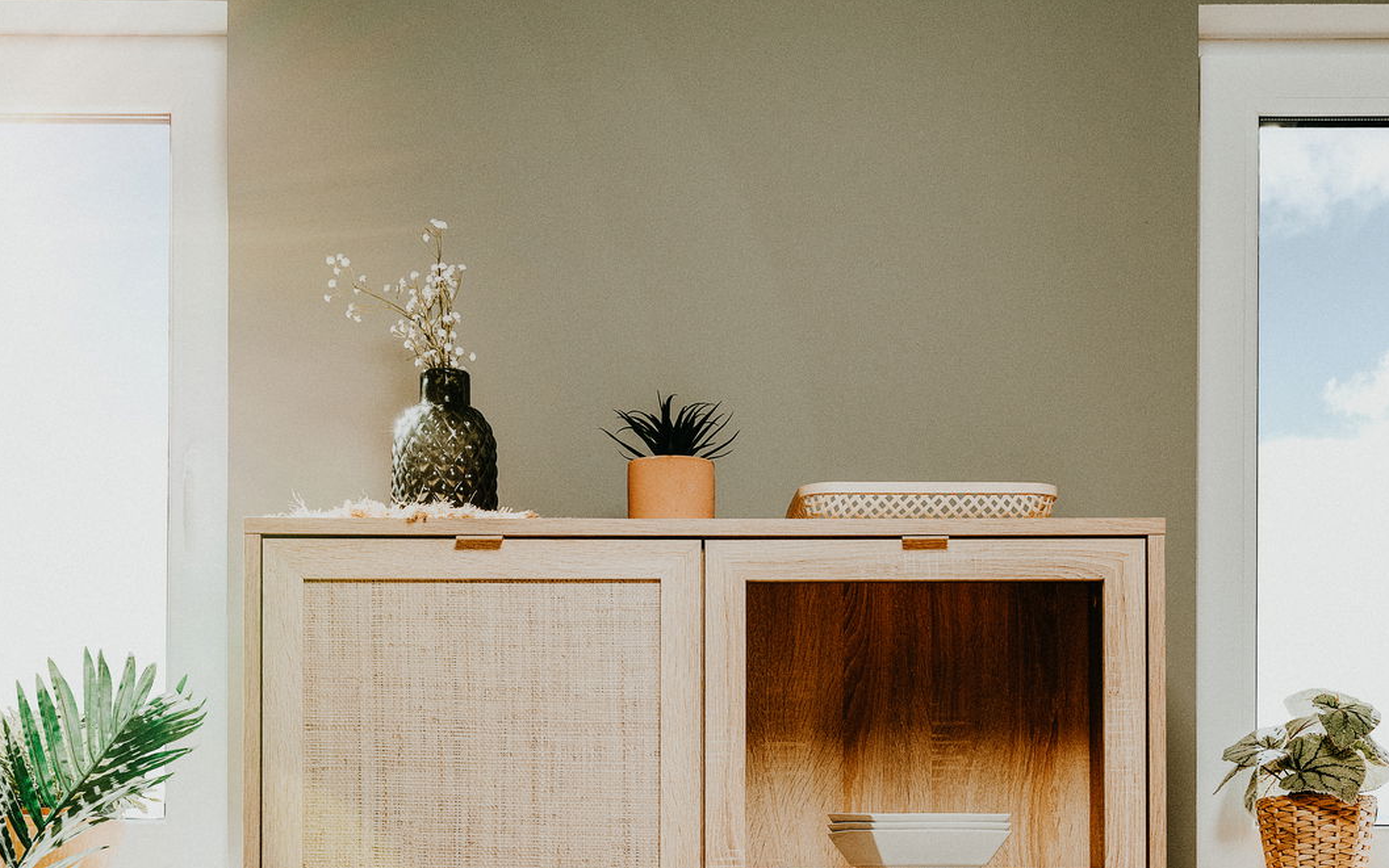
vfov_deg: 22.7
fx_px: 2044
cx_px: 695
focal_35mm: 54
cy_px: 930
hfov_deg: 37.5
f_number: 8
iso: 100
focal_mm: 35
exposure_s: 1/3
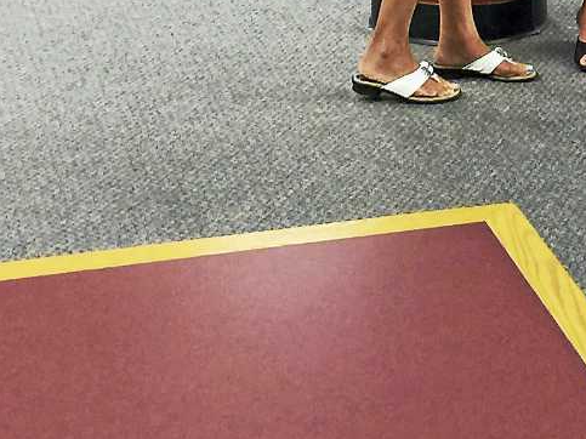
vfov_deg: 11.0
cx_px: 598
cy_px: -422
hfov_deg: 15.7
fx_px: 2082
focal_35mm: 123
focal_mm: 4.15
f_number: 2.2
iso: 64
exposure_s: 1/15
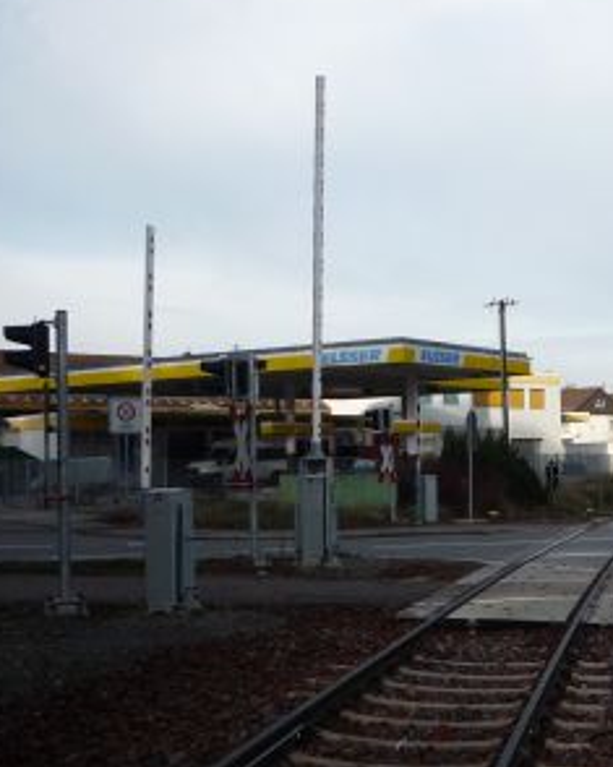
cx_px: 524
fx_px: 1157
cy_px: 430
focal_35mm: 51
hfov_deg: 28.8
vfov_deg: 36.6
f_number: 4
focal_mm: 5.2
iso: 100
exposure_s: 1/320
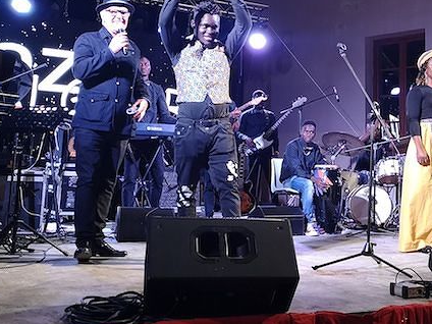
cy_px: 114
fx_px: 636
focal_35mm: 51
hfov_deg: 37.2
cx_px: 279
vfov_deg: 28.4
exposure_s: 1/50
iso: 500
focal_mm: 3.95
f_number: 1.8
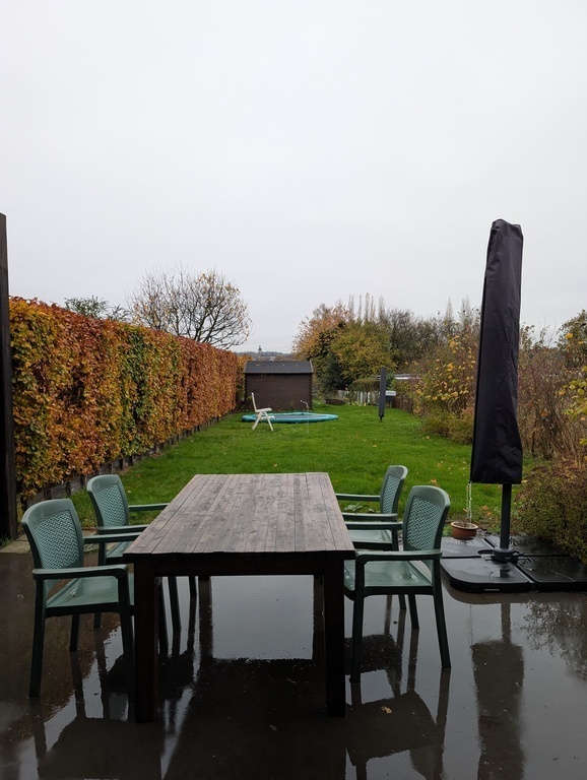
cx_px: 294
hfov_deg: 56.9
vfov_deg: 71.5
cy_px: 390
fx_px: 541
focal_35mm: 24
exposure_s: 1/70.7
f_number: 1.68
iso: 25
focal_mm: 6.9
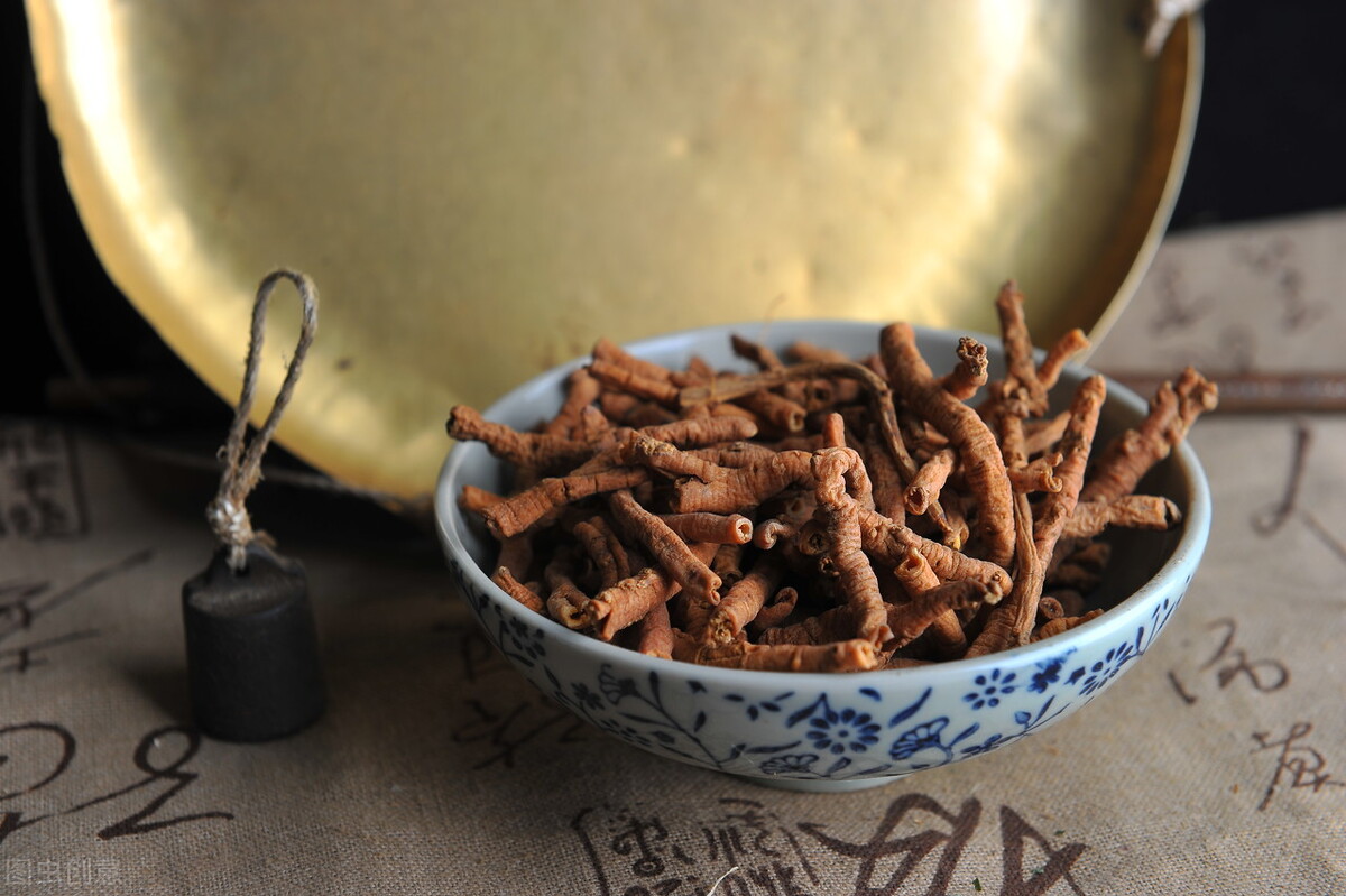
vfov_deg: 20.6
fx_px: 2467
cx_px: 673
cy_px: 448
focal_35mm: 66
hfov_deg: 30.5
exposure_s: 1/100
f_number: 7.1
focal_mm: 66
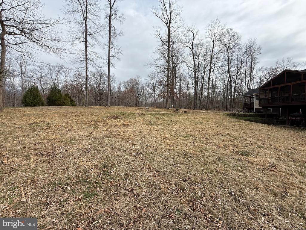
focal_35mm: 14
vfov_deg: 85.7
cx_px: 153
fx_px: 124
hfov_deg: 102.1
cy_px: 115
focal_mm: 2.22
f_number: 2.2
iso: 50
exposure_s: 1/1572
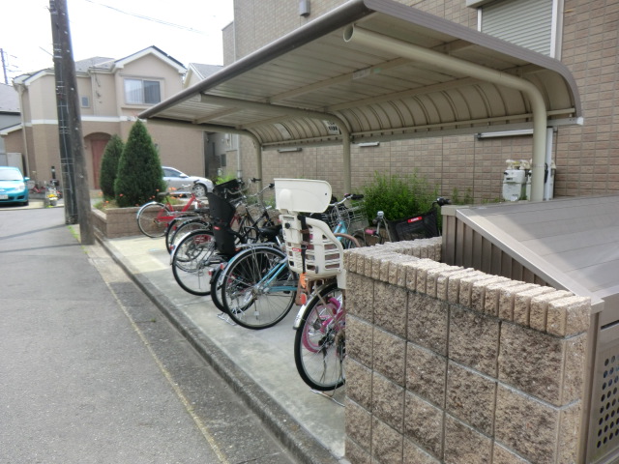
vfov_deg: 56.8
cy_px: 232
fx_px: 429
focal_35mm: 24
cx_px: 310
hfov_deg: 71.6
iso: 80
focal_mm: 4.3
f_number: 3.2
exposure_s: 1/500
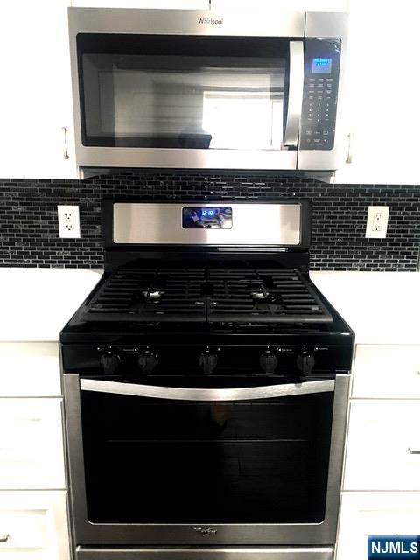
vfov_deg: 61.7
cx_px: 210
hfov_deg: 48.2
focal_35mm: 29
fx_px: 469
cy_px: 280
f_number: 2.2
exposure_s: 1/15
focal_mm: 4.15
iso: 100
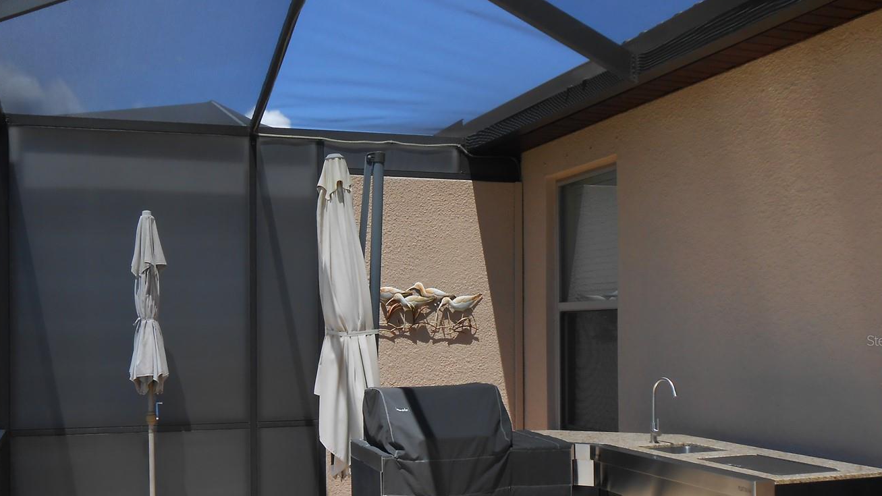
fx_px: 935
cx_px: 391
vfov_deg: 29.4
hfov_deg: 50.4
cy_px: 340
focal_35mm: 40
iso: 80
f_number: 3.8
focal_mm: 5.3
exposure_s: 1/320
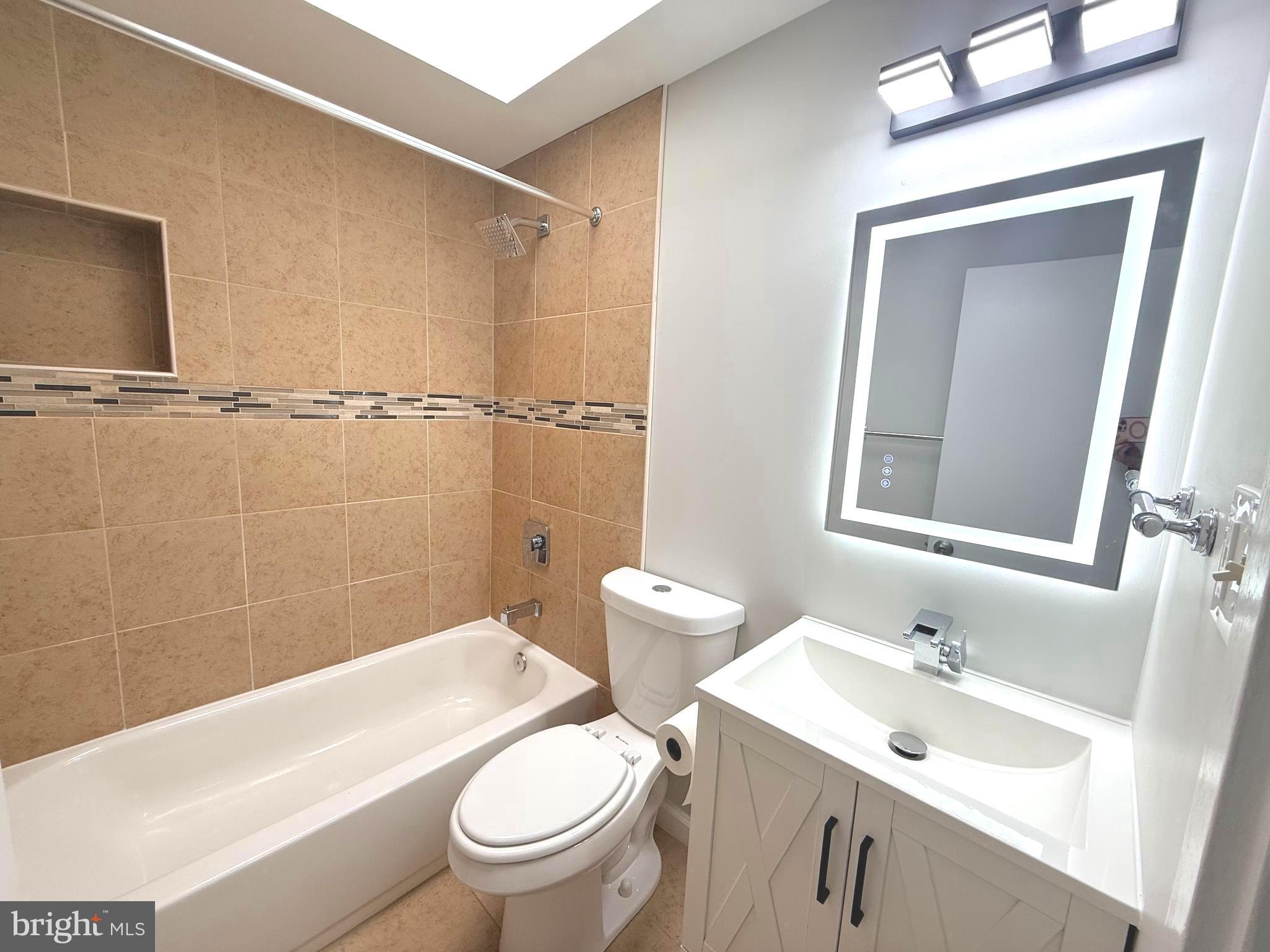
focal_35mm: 14
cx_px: 635
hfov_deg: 102.1
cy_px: 476
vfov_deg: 85.7
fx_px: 514
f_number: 2.2
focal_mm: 2.22
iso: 80
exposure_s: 1/99
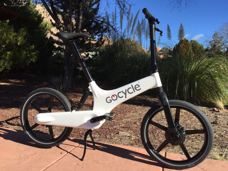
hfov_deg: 61.7
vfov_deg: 48.2
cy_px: 86
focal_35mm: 29
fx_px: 191
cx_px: 114
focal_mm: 4.15
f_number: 2.2
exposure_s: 1/1799
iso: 32
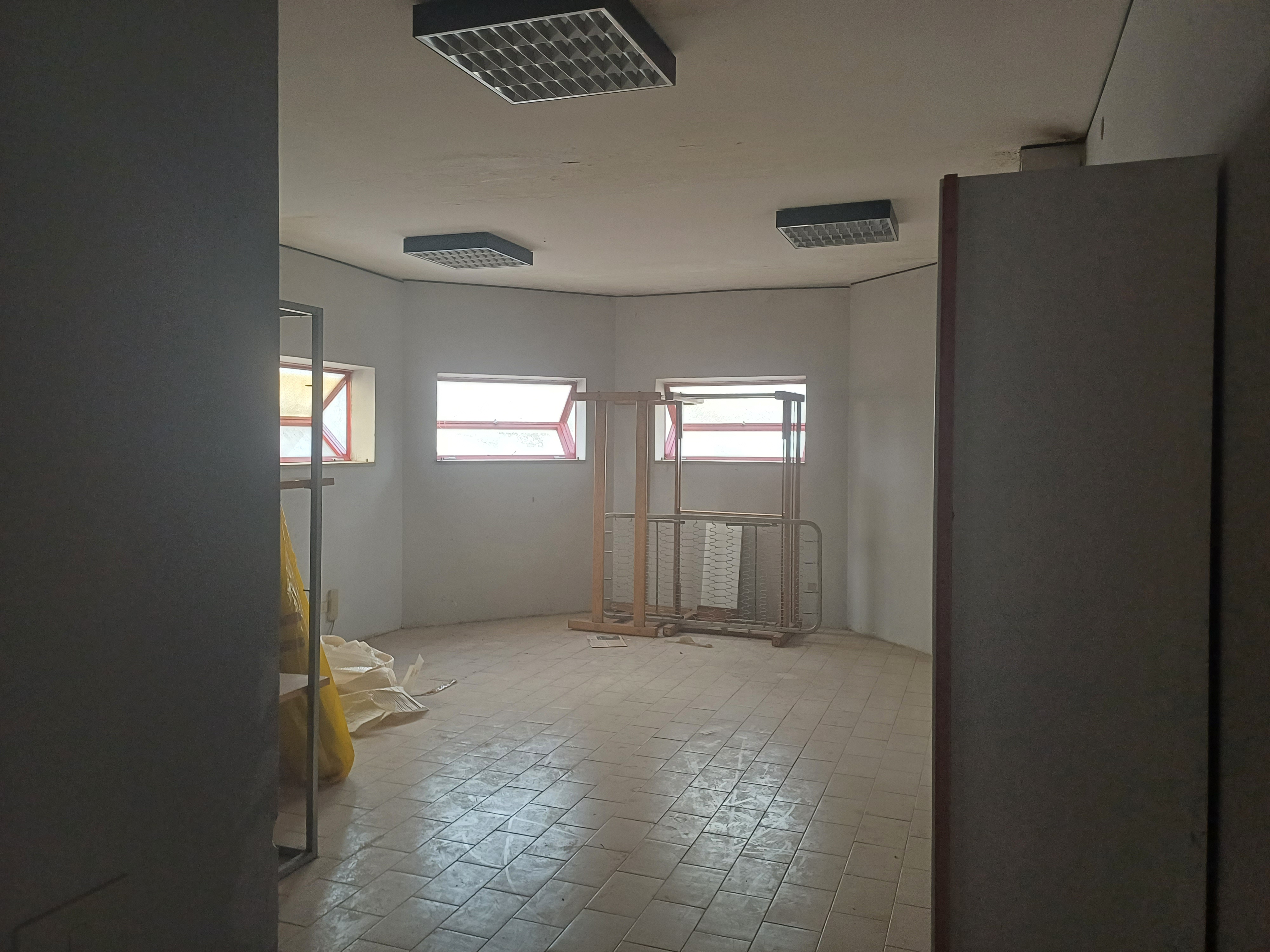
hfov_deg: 69.4
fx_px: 917
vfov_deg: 54.9
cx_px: 635
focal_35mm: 25
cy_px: 476
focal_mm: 4.65
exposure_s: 1/50
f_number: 1.8
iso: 400
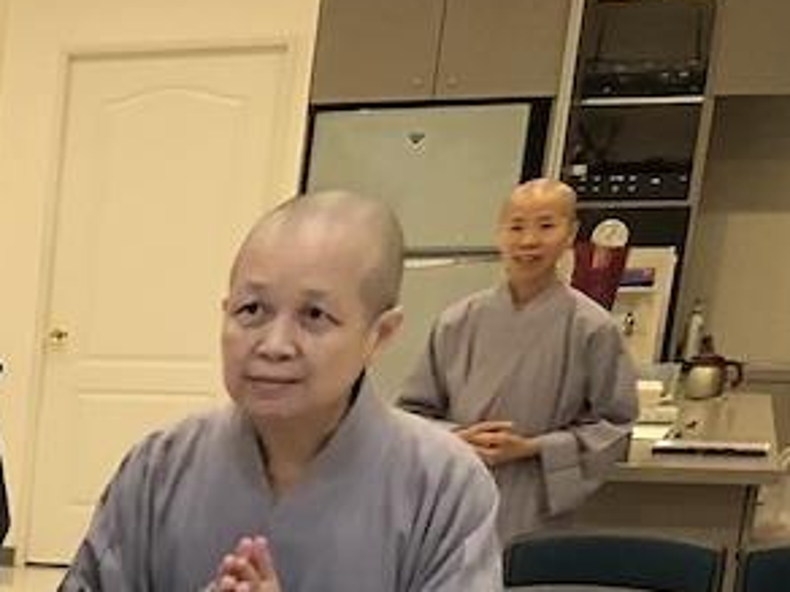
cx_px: -809
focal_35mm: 115
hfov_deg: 14.2
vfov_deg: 11.7
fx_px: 2625
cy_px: 1138
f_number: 1.8
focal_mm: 4
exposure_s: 1/60
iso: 200
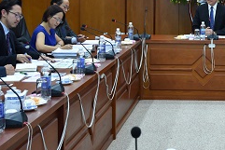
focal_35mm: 112
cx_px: 224
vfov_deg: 12.2
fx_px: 700
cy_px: 14
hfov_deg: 17.8
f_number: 4.5
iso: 800
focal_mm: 30
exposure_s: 1/80
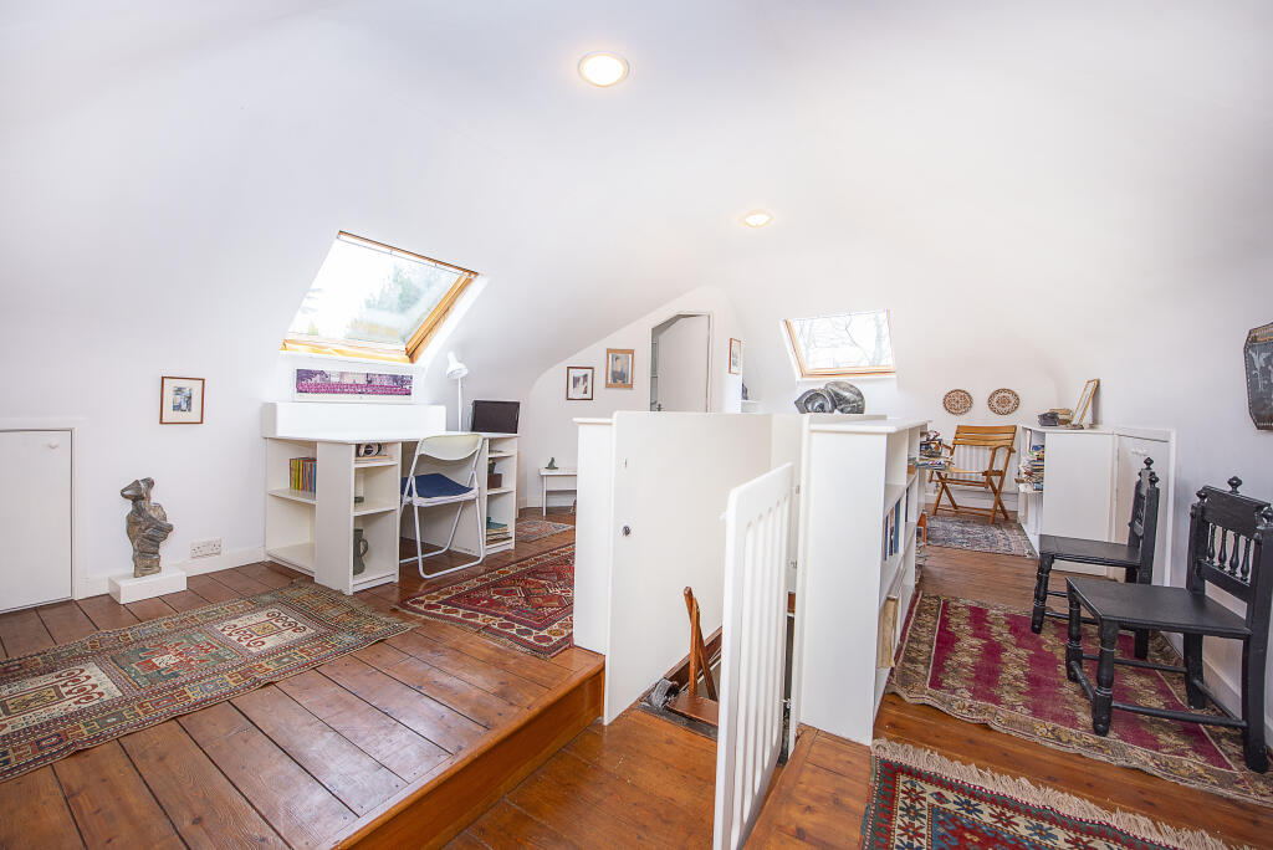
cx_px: 636
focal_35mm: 14
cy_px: 425
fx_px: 495
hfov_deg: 104.2
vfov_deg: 81.3
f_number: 5.6
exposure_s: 1/25
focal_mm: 14
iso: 500
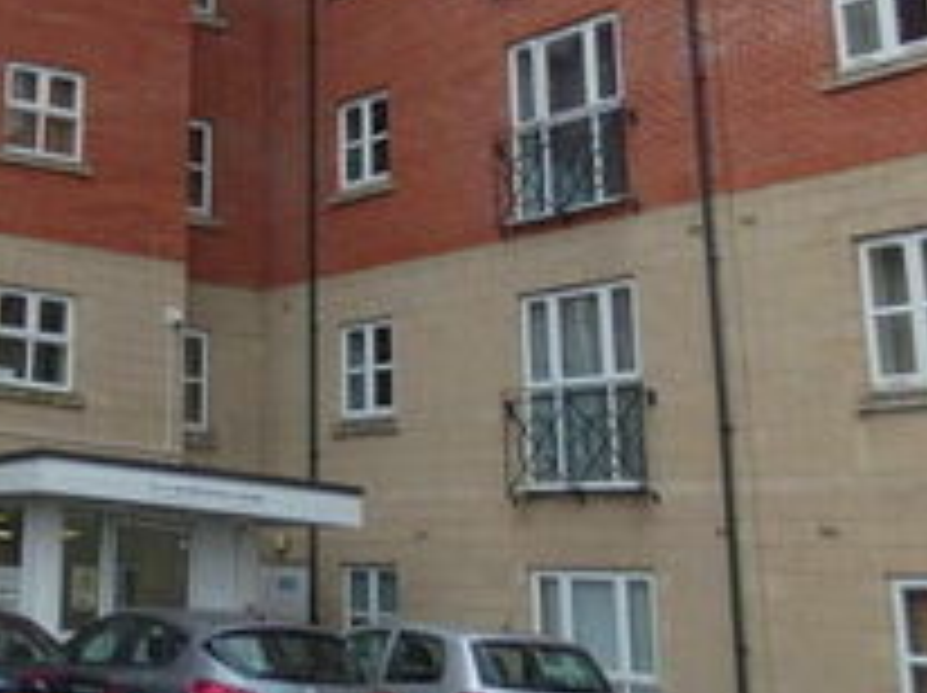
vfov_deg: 20.4
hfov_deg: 25.9
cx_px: -158
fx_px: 1819
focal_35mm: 68
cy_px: -106
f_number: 2.8
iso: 80
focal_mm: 3.6
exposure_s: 1/400
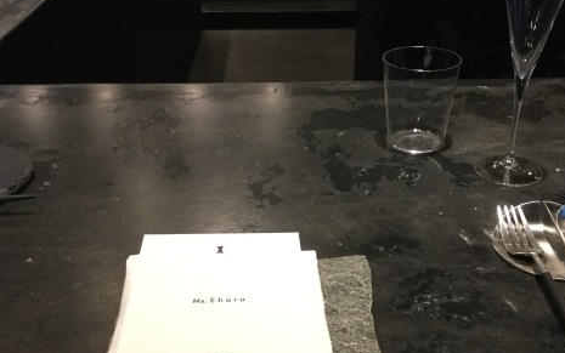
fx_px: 693
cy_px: 164
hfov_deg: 44.3
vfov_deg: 28.6
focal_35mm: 45
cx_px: 309
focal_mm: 3.3
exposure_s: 1/17
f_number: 2.4
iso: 200
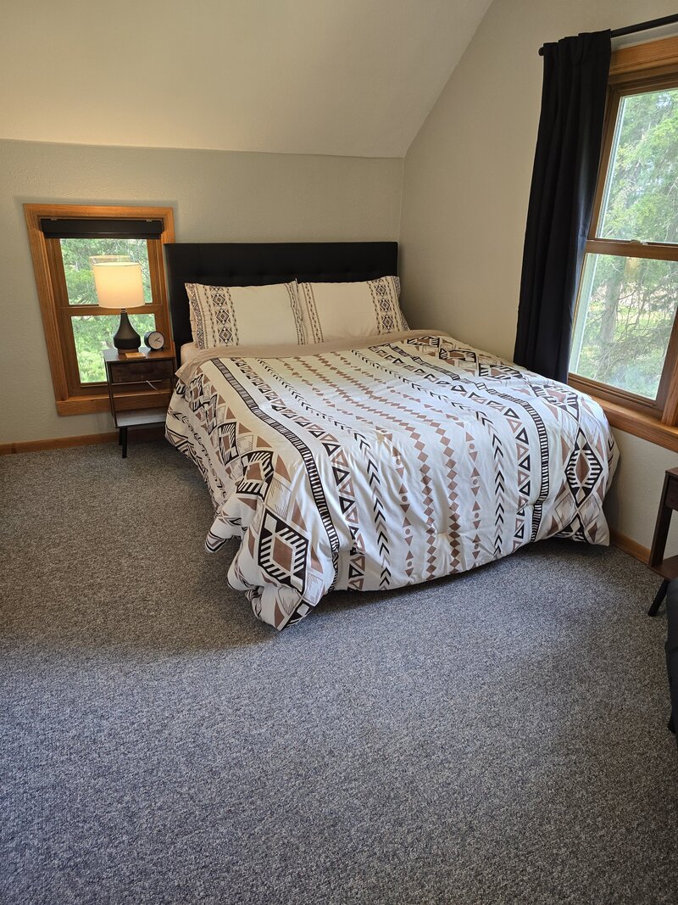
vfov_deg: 73.9
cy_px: 452
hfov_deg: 58.9
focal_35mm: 23
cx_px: 339
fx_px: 601
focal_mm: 6.3
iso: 160
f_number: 1.7
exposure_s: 1/120
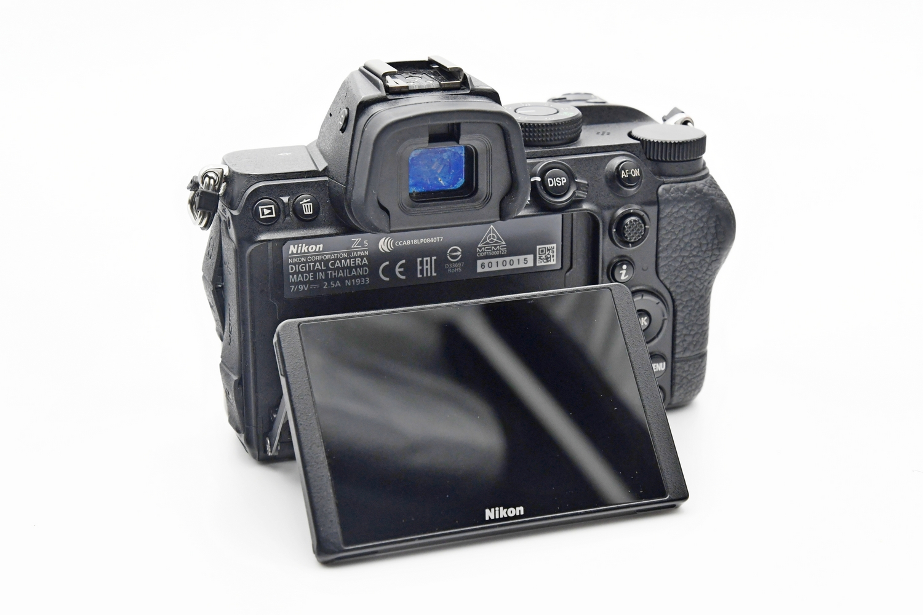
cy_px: 308
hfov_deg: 28.1
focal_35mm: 72
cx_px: 462
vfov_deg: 18.9
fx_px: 1846
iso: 1600
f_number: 8
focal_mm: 48
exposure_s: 1/100
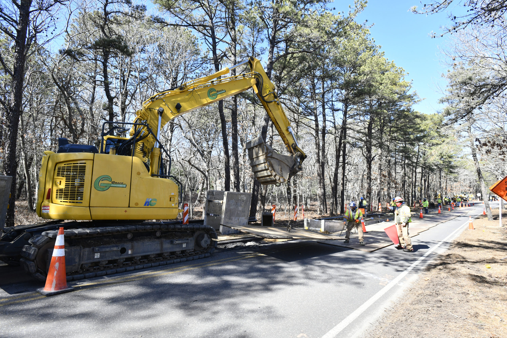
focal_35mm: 20
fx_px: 282
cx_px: 254
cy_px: 169
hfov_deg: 84.0
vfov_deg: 61.9
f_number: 10
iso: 1000
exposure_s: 1/400
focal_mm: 20
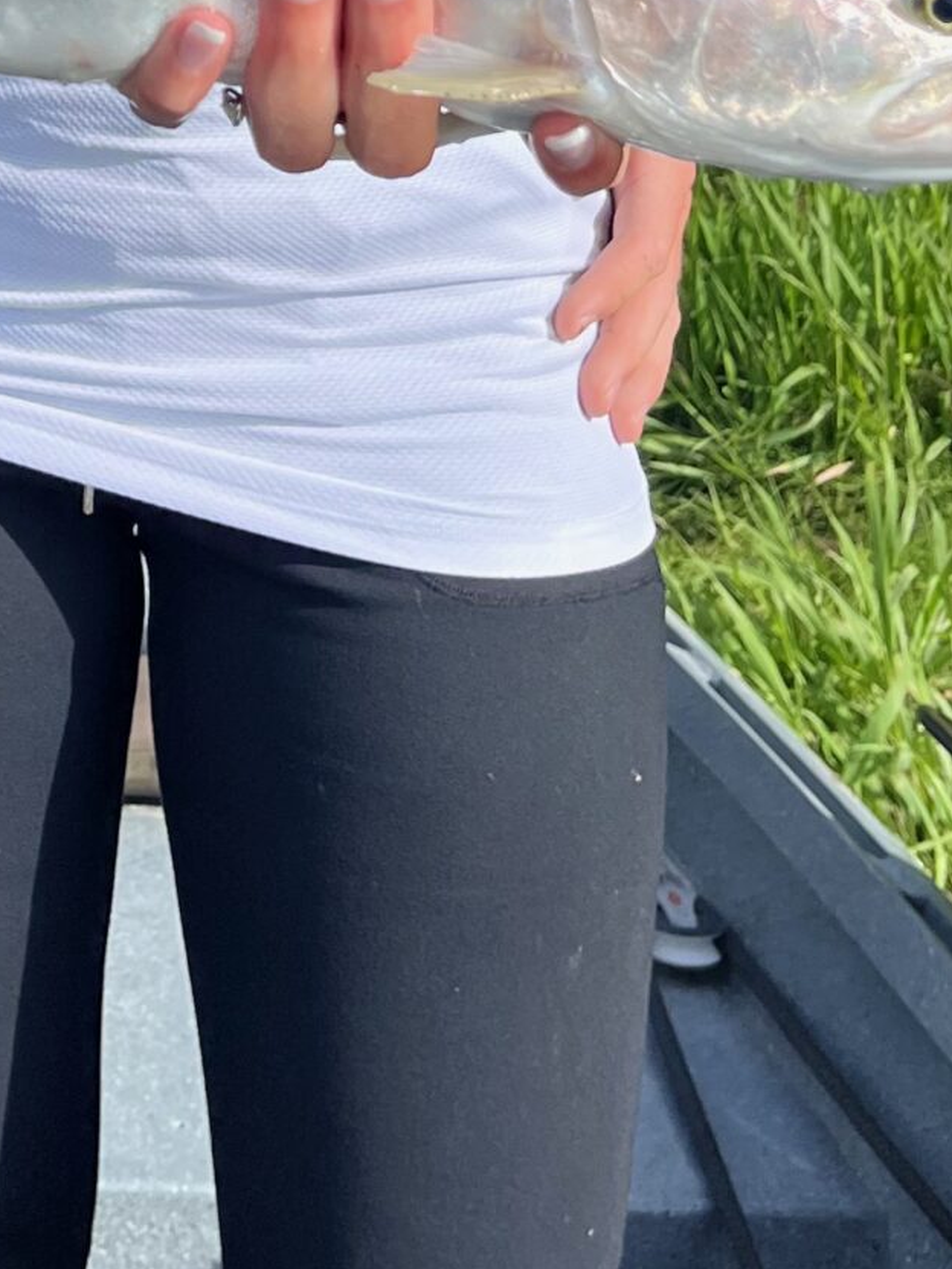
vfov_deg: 21.8
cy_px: -410
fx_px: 2934
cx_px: -163
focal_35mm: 80
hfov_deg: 17.6
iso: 50
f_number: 1.6
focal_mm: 5.1
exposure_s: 1/1890
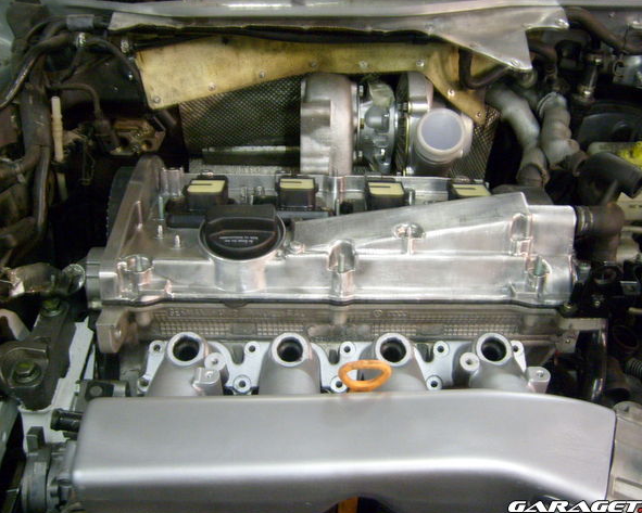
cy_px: 257
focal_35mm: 37
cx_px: 347
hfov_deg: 49.0
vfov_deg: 40.1
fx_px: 703
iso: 200
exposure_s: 1/4
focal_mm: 5.8
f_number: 2.8
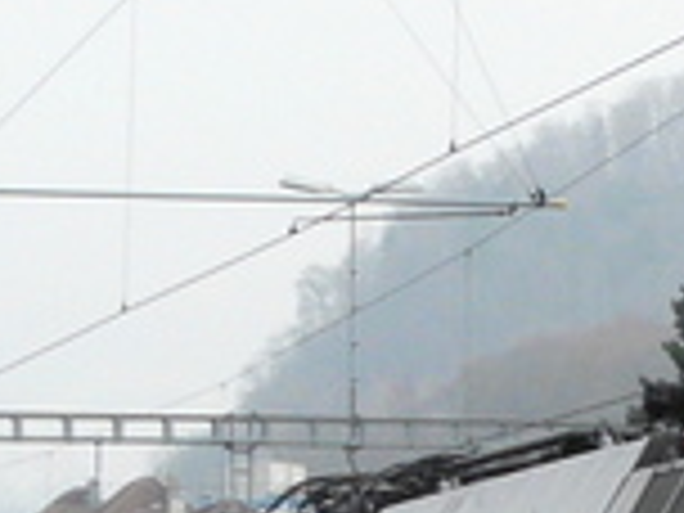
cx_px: 1062
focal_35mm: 302
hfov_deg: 6.5
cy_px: 729
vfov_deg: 4.9
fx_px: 5967
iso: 100
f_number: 5.6
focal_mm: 7.5
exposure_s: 1/250
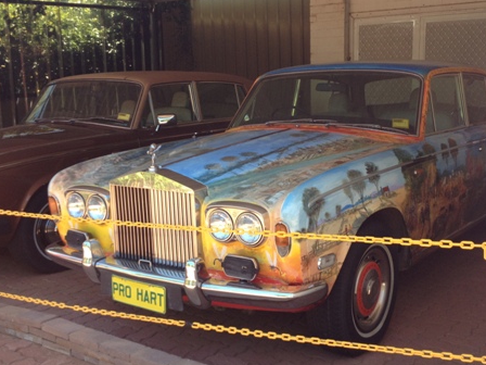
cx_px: 266
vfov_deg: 29.1
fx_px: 702
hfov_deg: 38.2
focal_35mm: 50
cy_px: 187
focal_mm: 4.28
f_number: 2.4
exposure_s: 1/196
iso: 50
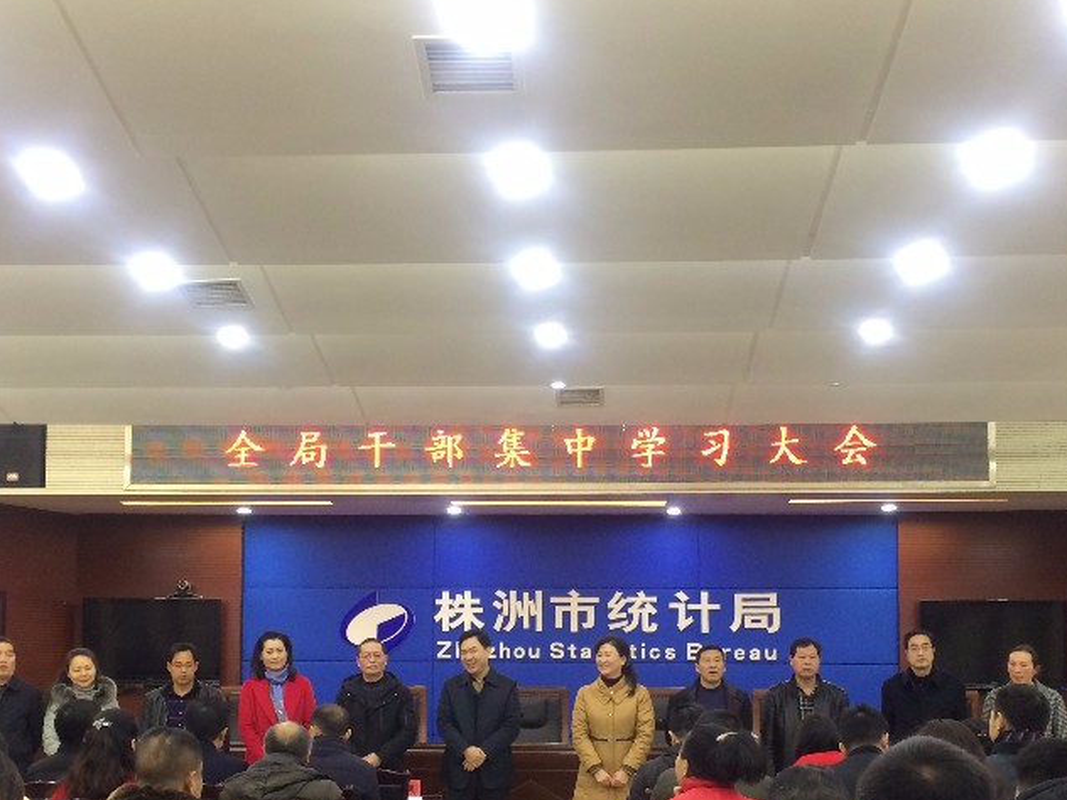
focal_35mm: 47
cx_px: 512
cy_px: 582
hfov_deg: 40.4
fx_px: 1449
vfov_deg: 30.5
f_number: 2.2
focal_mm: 4.15
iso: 125
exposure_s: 1/33
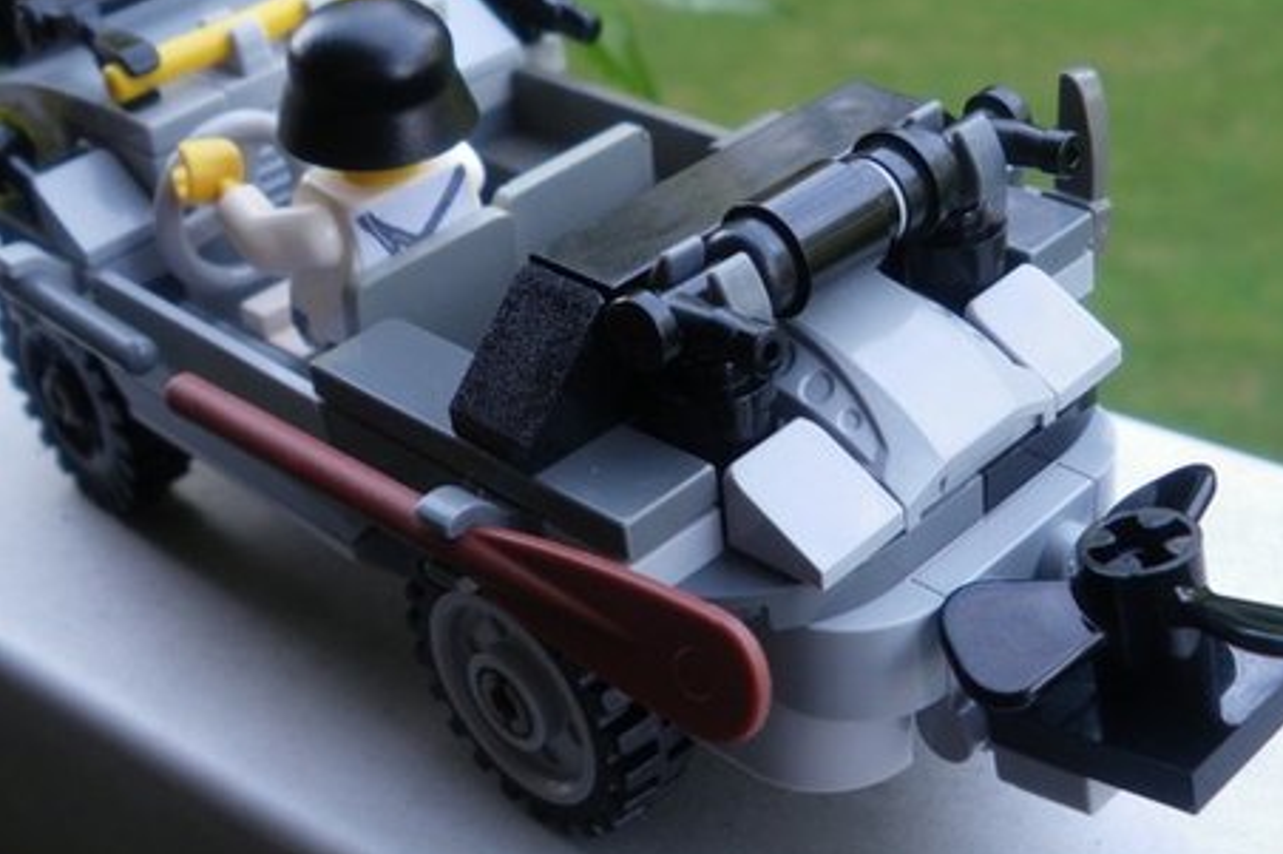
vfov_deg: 25.5
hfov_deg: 37.5
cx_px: 632
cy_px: 482
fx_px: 1888
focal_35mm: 53
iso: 125
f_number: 3.5
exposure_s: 1/50
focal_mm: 6.3
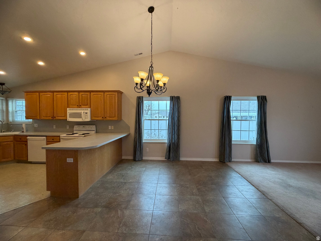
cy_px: 120
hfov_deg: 102.1
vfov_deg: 85.7
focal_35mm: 14
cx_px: 160
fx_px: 130
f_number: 2.2
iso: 320
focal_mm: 2.22
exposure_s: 1/120
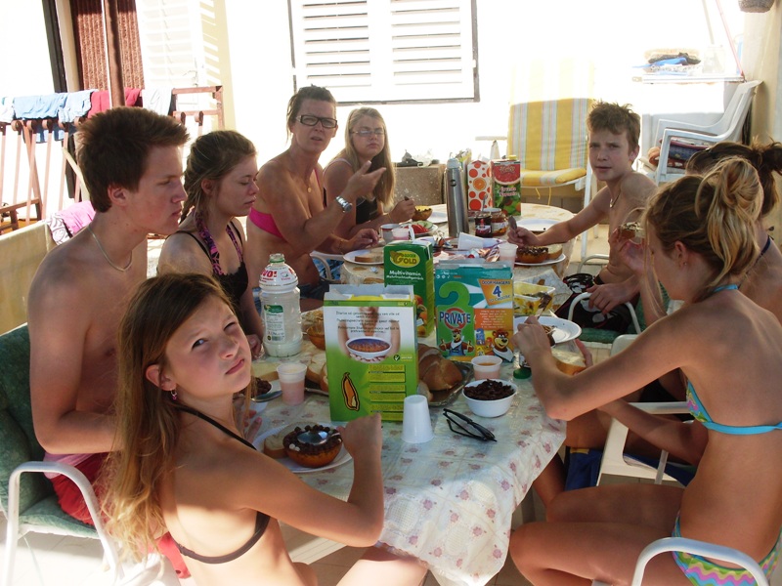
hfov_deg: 49.0
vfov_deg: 37.7
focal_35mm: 38
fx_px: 858
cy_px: 293
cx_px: 391
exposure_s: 1/90
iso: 80
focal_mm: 6.3
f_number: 8.4
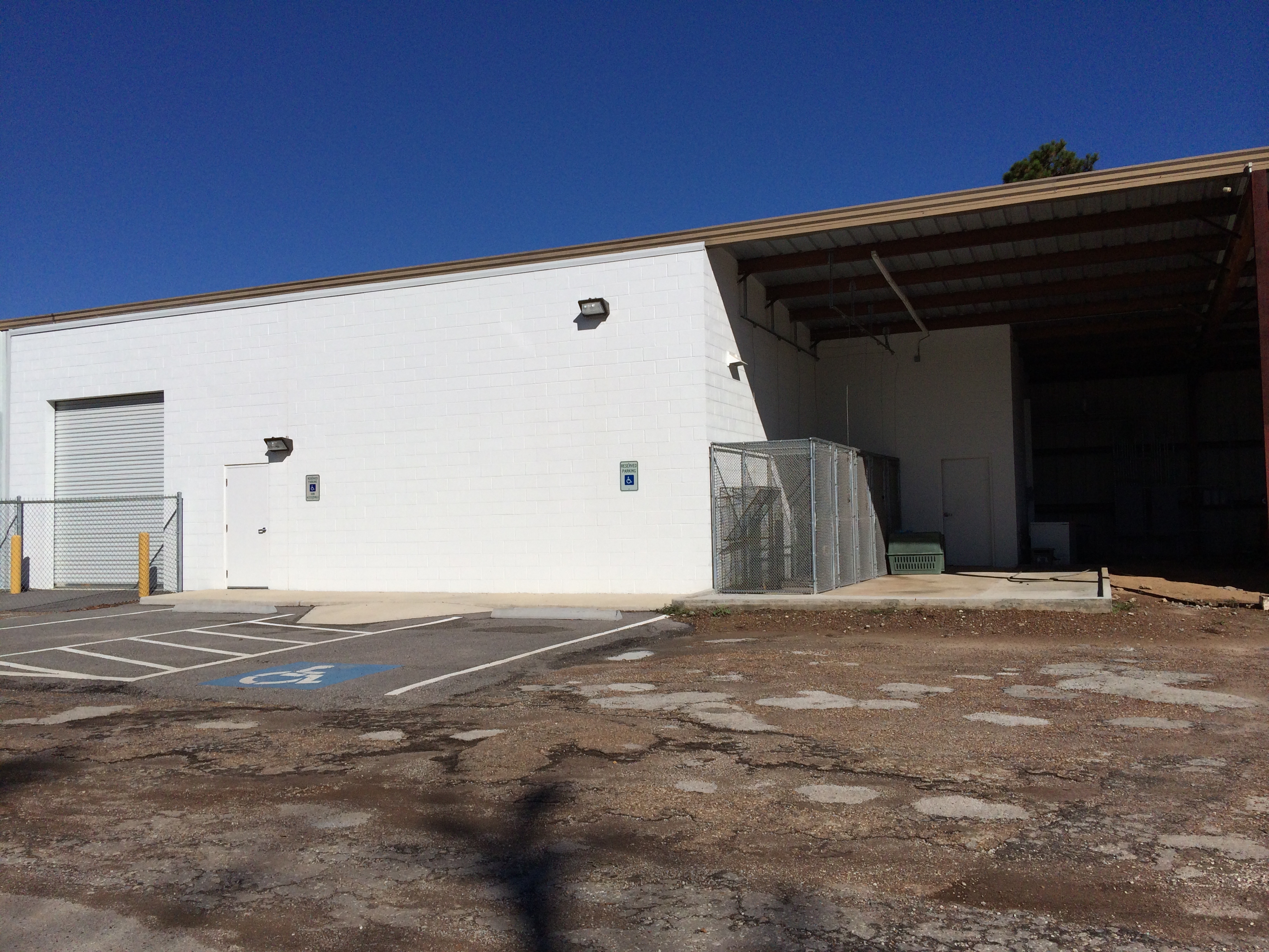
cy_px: 476
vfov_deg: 46.8
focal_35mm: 30
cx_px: 634
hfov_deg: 60.0
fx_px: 1100
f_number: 2.2
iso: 40
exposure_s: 1/10309
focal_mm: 4.12
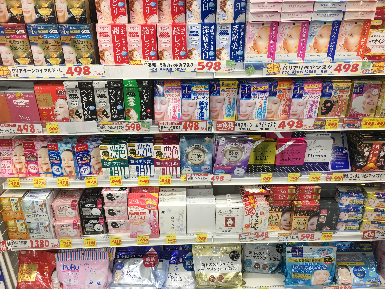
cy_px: 144
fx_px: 323
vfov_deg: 48.2
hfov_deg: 61.7
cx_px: 192
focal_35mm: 29
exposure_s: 1/33
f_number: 2.2
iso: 25
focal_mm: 4.15
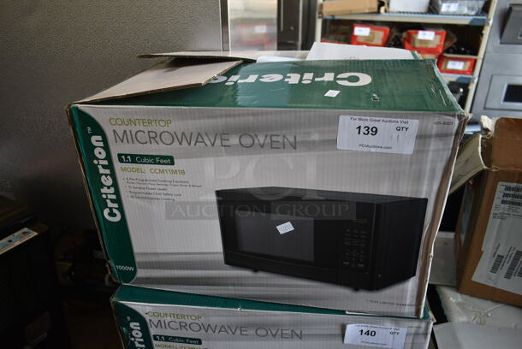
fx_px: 392
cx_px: 261
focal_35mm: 27
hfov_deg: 67.3
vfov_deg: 48.0
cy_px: 174
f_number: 3.5
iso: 140
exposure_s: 1/30
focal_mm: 18
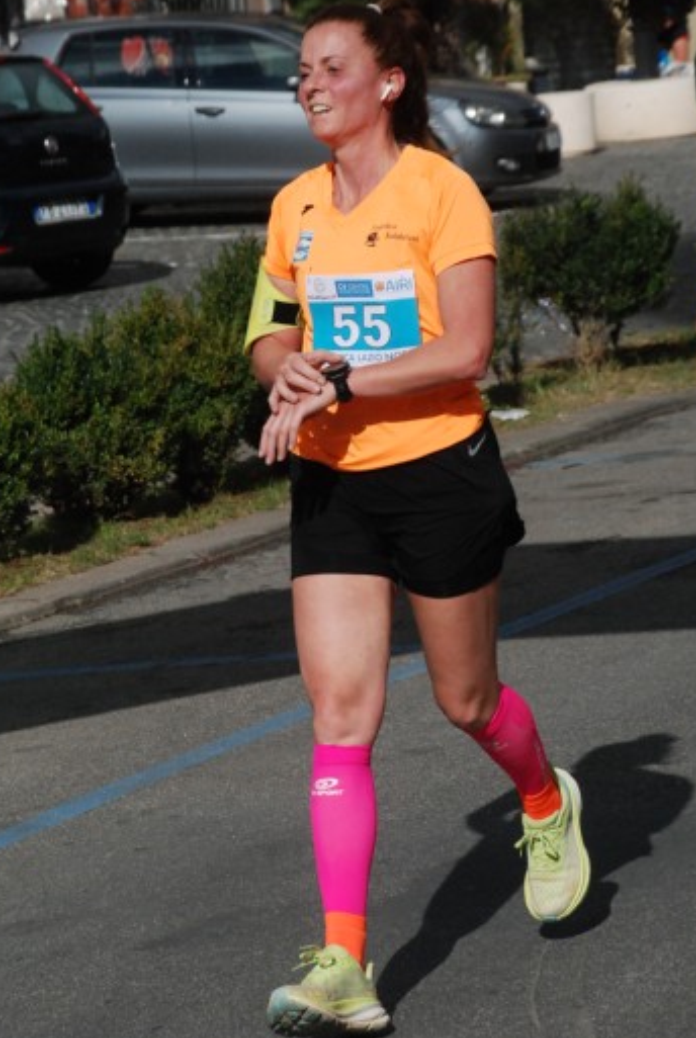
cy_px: 445
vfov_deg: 13.0
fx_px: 4563
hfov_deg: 8.7
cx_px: 317
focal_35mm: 158
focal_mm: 90
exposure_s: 1/2500
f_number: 10
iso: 1000
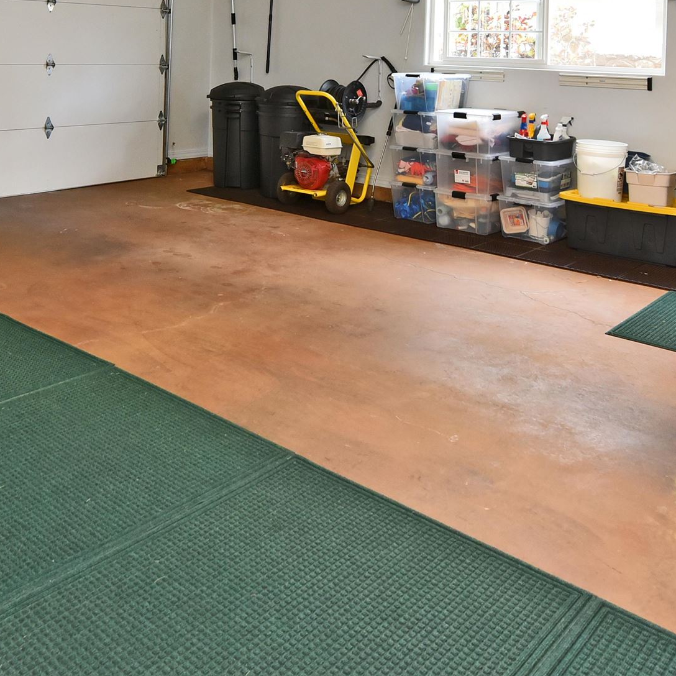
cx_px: 260
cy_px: 63
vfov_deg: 42.2
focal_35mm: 36
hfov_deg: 45.7
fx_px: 795
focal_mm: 15
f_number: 16
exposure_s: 1/13
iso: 6400
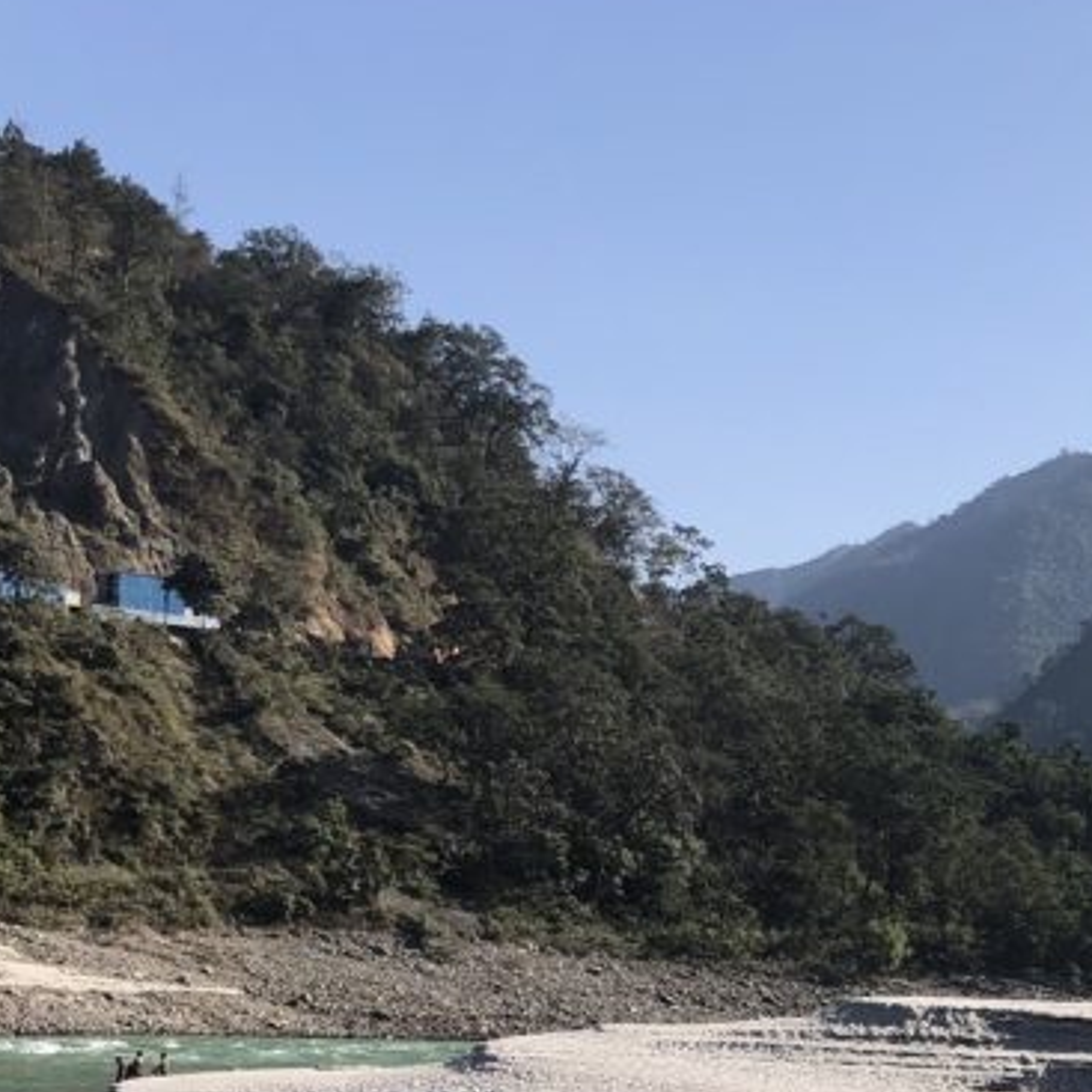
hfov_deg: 23.1
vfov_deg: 24.1
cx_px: 1271
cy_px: 1053
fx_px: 2463
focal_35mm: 69
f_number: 1.8
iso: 20
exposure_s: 1/1548
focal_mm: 3.99
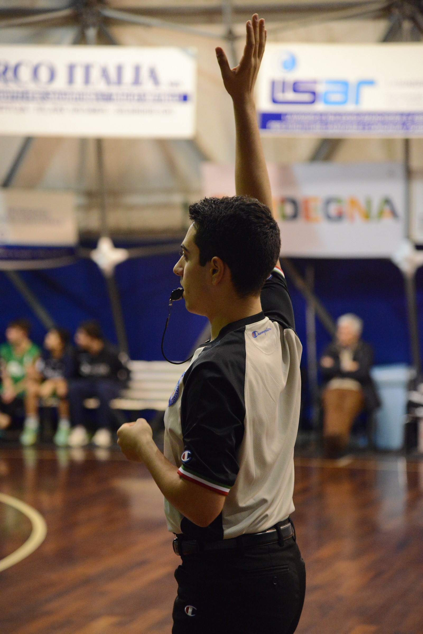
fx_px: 1973
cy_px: 317
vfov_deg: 18.3
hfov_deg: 12.2
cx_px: 212
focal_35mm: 112
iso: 6400
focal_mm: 112
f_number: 4
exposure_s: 1/250
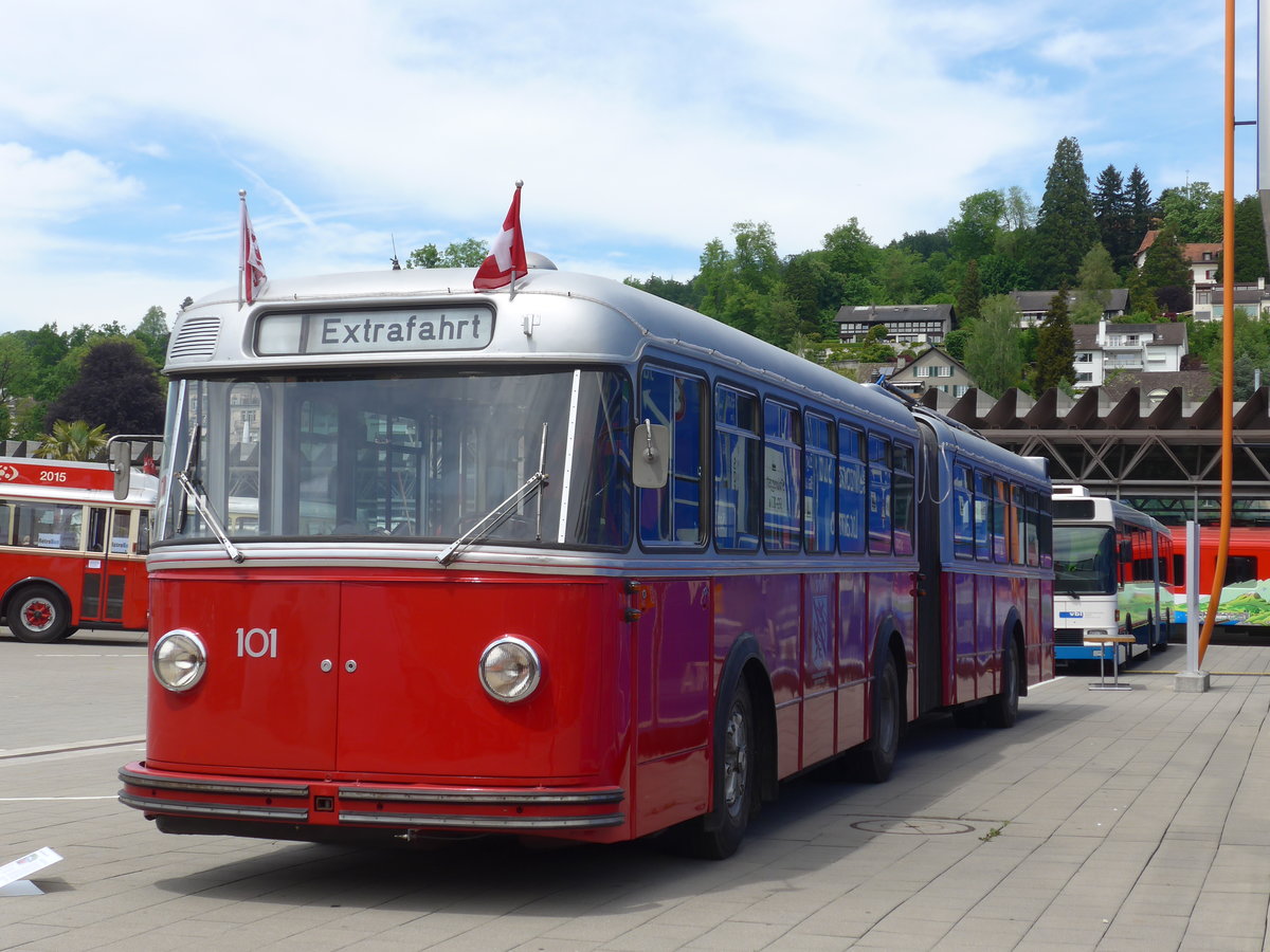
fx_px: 2018
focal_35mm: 55
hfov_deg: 34.9
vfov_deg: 26.6
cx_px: 635
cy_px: 476
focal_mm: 11.3
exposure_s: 1/800
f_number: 3.4
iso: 80
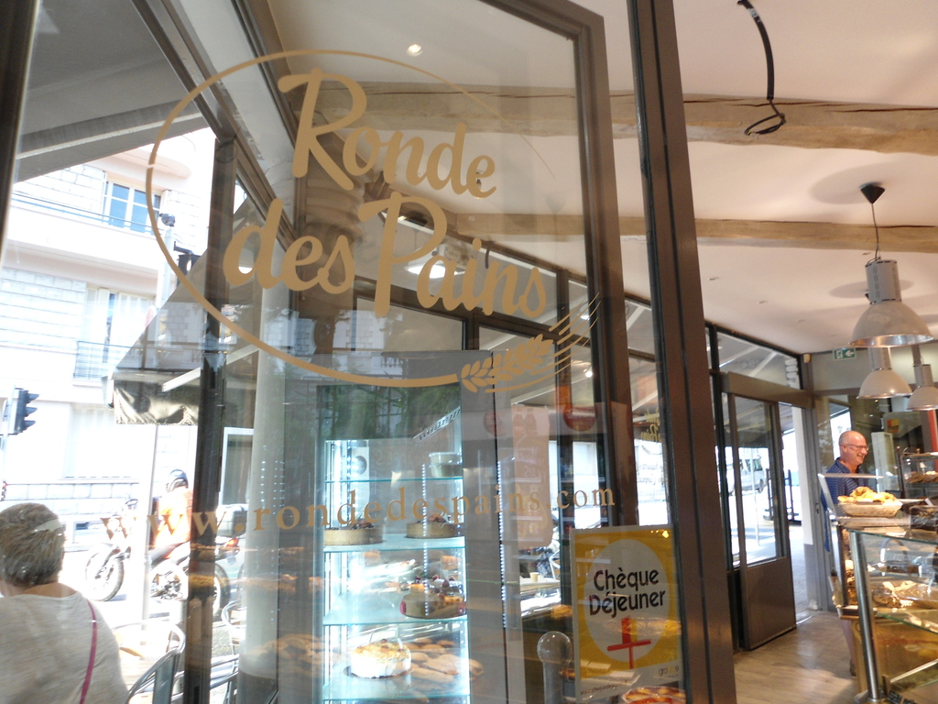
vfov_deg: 53.1
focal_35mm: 26
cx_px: 469
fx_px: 705
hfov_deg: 67.3
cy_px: 352
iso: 100
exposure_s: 1/30
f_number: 2.8
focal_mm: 4.7
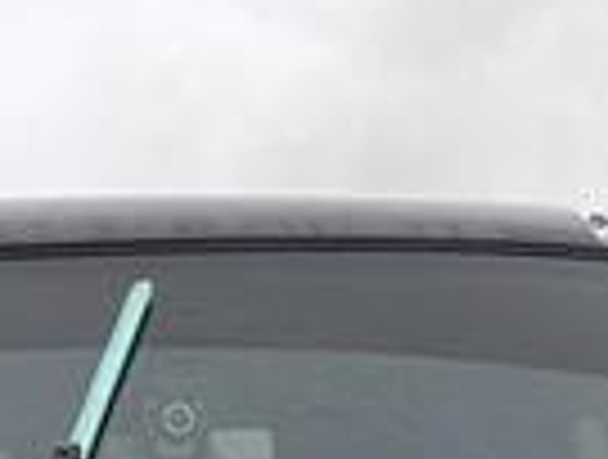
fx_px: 3029
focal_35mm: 172
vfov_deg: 7.4
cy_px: 1485
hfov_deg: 11.4
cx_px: 171
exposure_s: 1/731
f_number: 1.6
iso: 50
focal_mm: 5.96
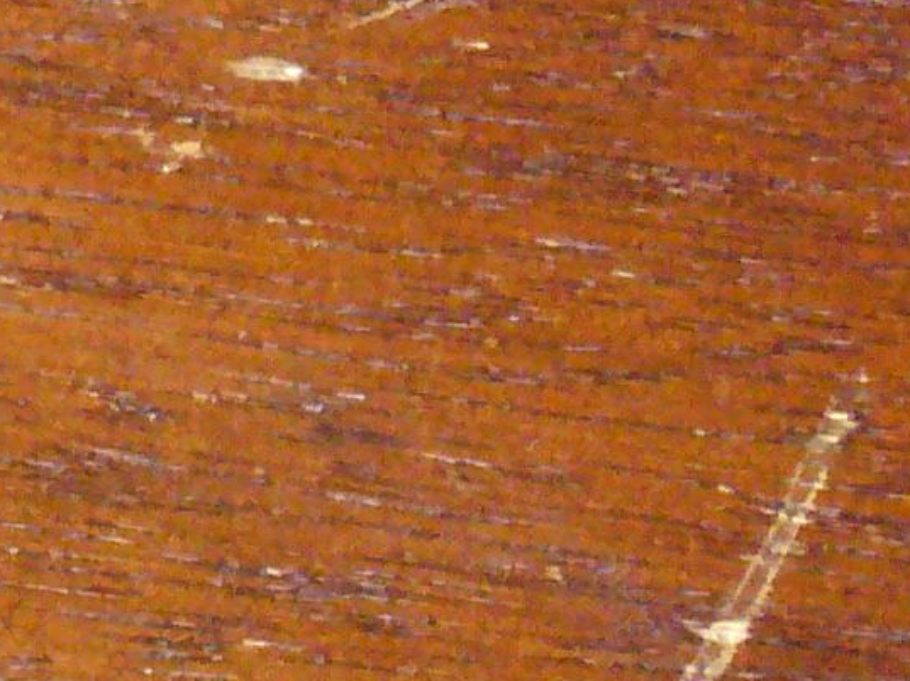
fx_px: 14475
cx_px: -1322
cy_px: -295
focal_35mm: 551
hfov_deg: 3.5
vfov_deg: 2.7
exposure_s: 1/30
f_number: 5
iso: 400
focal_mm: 17.4
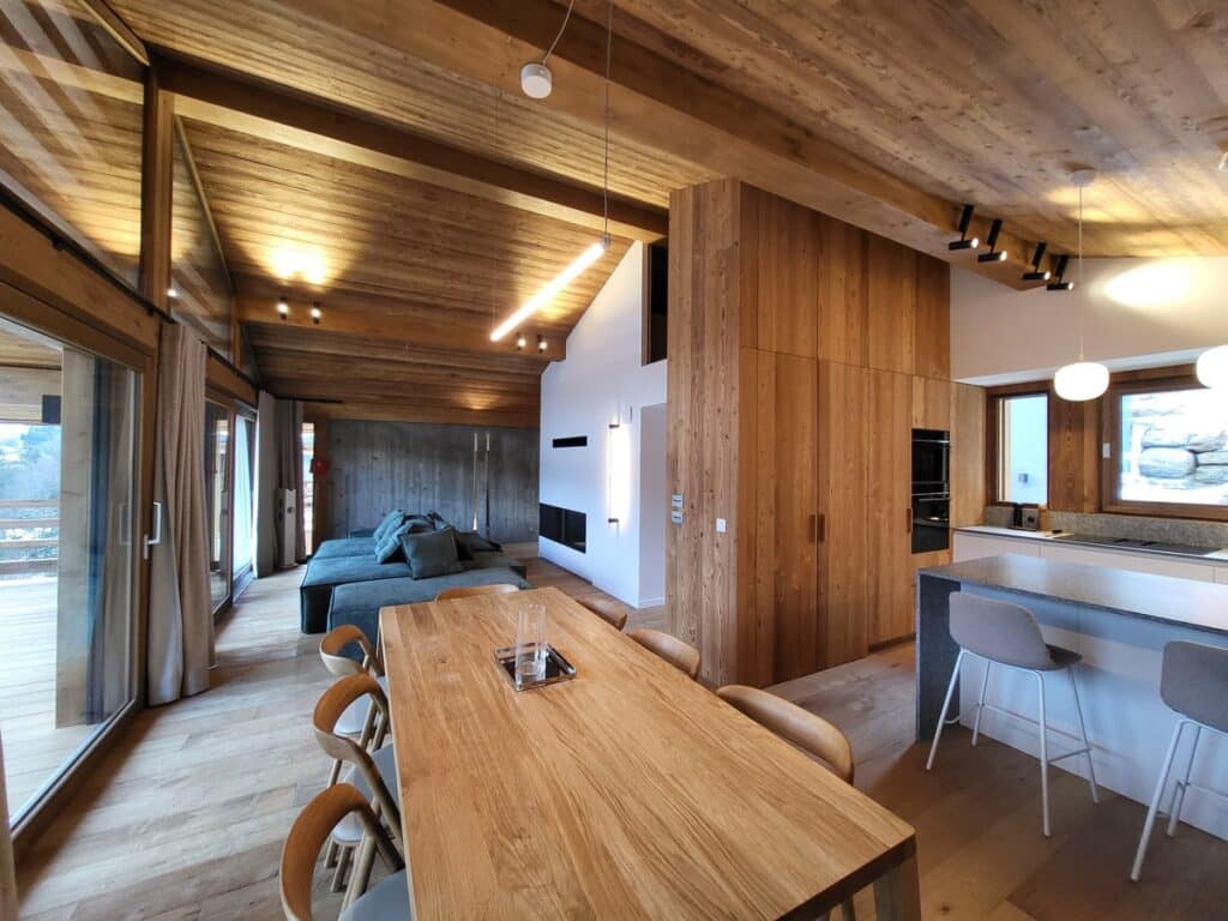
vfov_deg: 89.9
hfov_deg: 106.2
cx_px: 614
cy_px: 460
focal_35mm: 13
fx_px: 461
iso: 250
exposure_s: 1/50
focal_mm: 1.74
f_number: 2.2
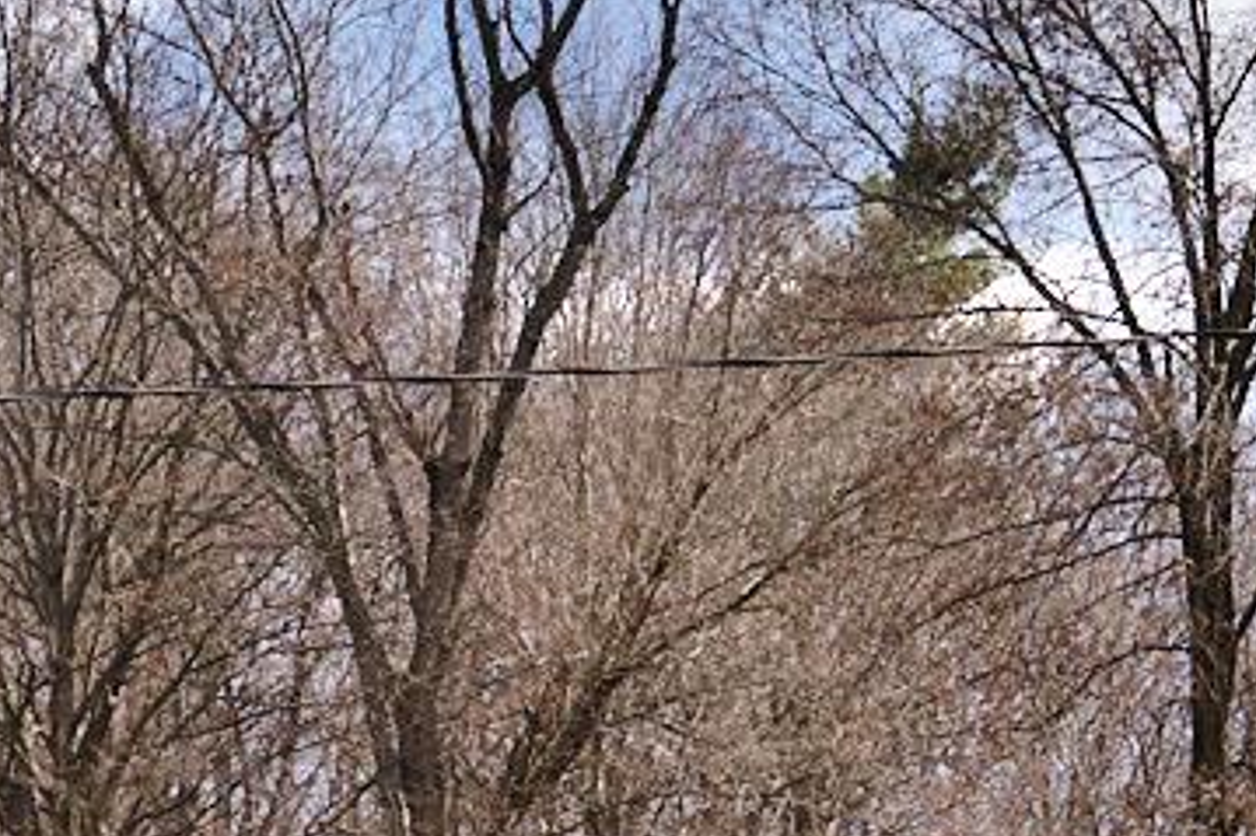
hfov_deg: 6.0
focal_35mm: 337
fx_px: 11752
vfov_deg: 4.0
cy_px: 1751
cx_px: -654
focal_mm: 39.3
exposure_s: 1/480
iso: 125
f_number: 6.4
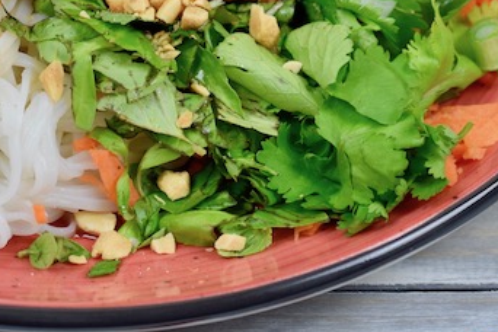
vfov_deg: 2.9
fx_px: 6522
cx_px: 92
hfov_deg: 4.4
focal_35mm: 471
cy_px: -113
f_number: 4.5
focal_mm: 105
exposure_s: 1/80
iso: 400
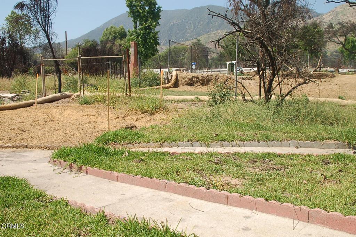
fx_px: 371
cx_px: 178
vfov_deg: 35.4
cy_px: 118
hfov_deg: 51.3
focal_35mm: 38
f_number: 9
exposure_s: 1/320
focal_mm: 25
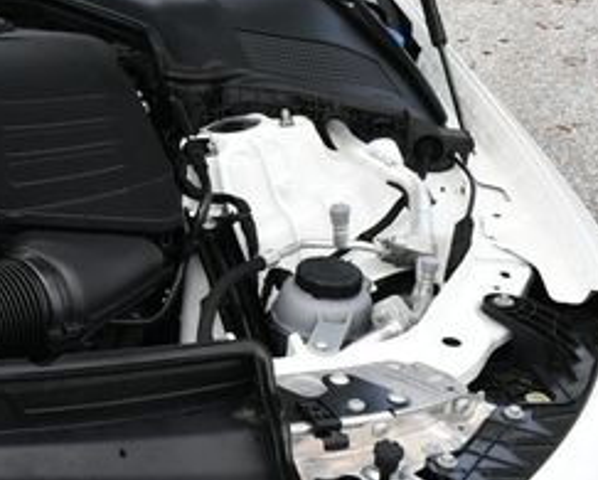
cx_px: -172
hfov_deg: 19.8
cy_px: 258
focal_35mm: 89
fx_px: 1577
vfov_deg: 17.3
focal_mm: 18
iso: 200
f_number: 6.3
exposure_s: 1/250
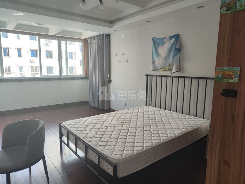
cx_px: 122
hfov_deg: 71.6
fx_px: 170
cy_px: 92
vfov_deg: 56.8
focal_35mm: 24
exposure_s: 1/109
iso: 50
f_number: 1.65
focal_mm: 5.26
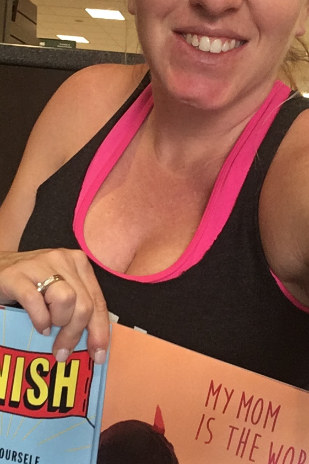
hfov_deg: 27.5
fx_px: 631
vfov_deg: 40.3
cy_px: 239
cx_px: 136
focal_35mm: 49
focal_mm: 2.15
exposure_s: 1/30
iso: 125
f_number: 2.4
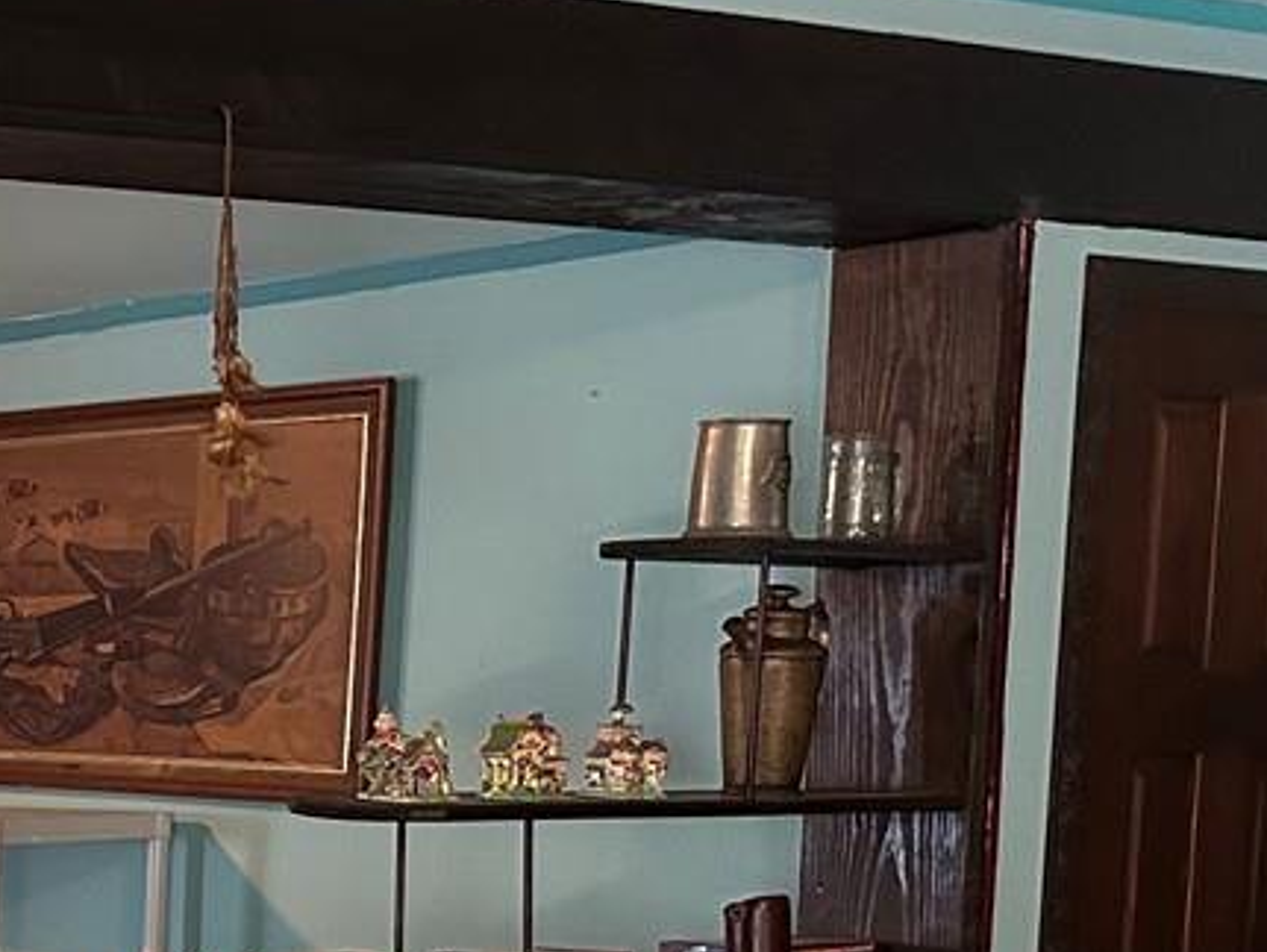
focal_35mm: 89
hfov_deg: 17.8
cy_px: 1017
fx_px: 3260
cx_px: -1002
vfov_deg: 16.2
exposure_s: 1/60
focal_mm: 6.86
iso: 500
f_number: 1.78
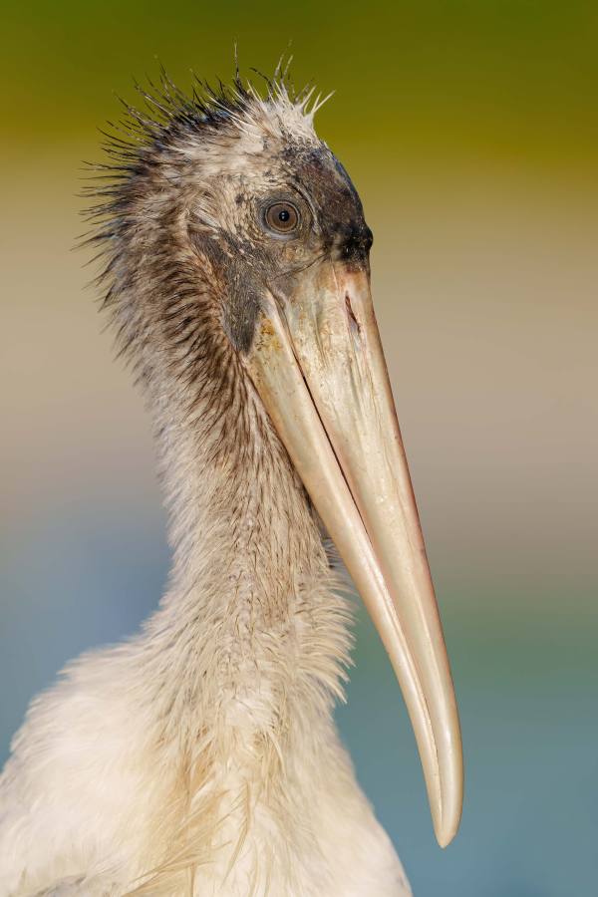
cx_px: 299
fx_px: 20928
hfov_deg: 1.6
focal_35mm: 840
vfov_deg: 2.5
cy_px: 448
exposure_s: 1/1000
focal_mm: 840
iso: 400
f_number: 5.6
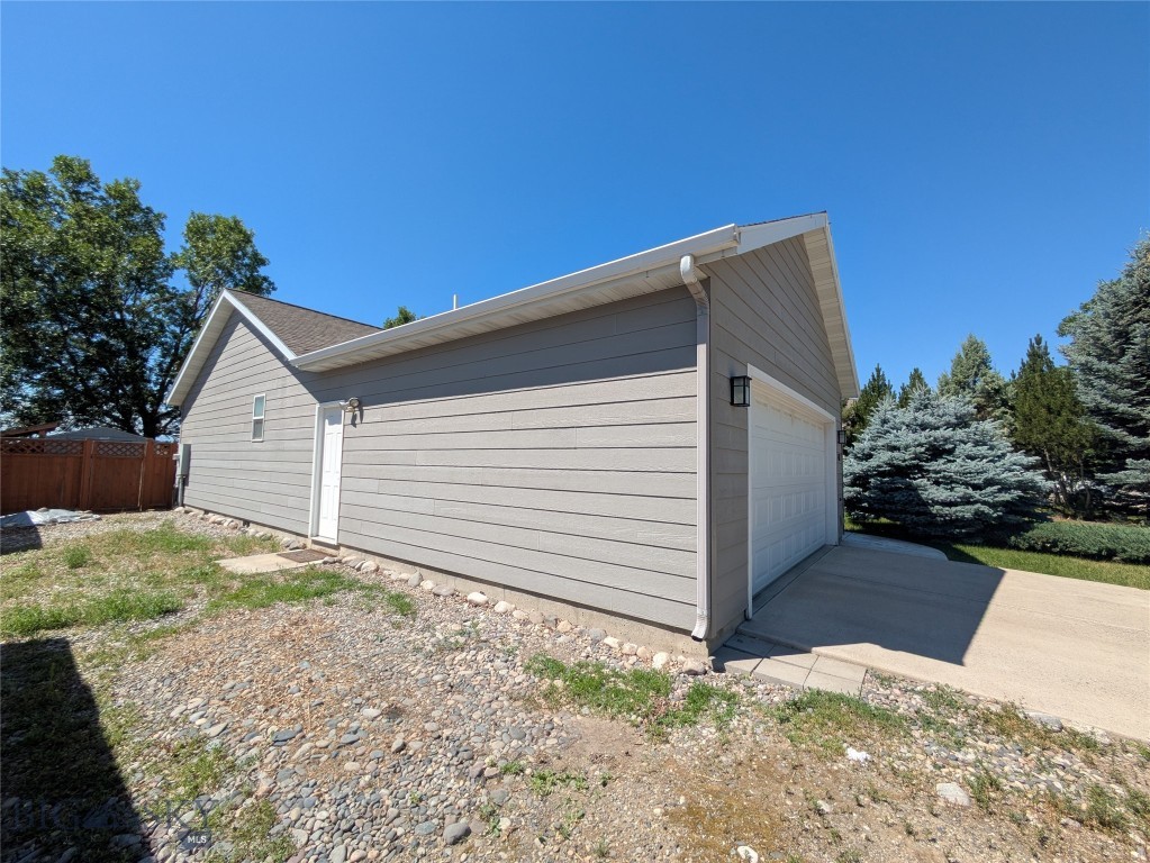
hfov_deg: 102.0
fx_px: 465
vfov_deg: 85.7
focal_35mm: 14
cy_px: 432
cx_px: 575
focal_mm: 1.83
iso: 47
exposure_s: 1/1605
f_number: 2.2
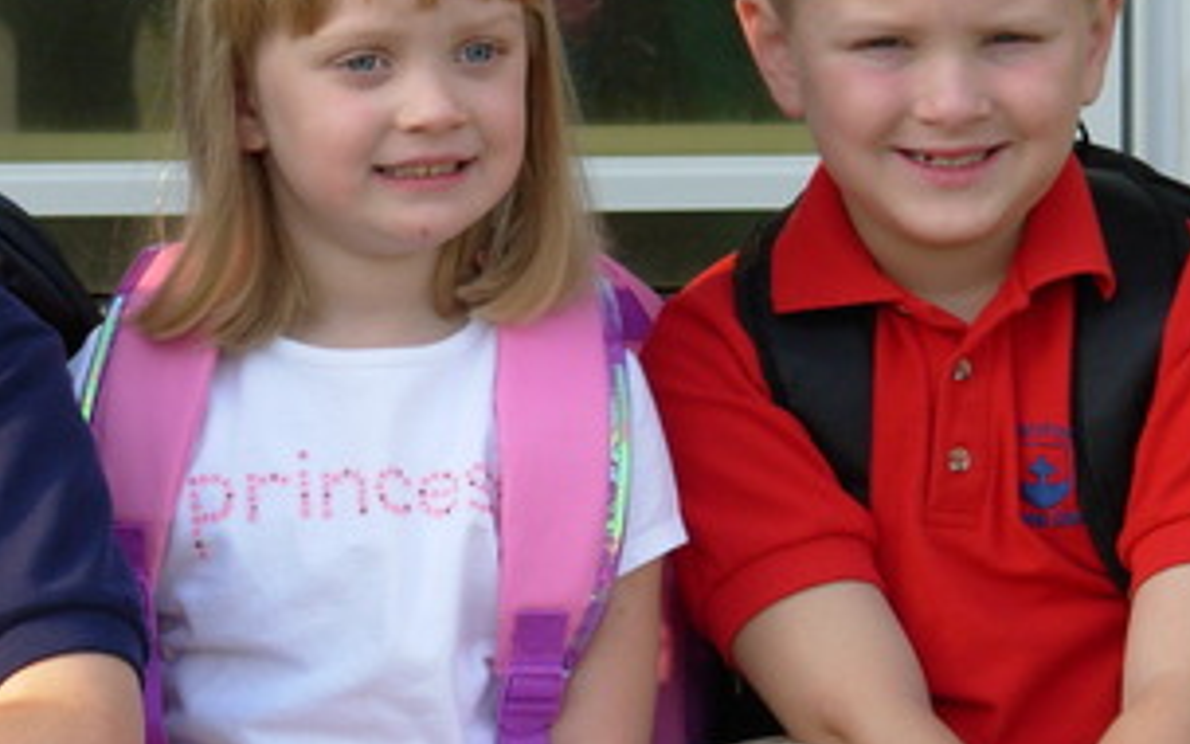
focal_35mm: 250
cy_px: 349
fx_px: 8108
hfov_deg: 8.4
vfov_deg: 5.3
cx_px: 435
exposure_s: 1/108
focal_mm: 18.6
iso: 50
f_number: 4.2
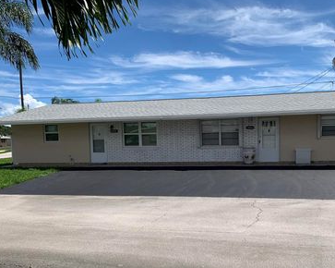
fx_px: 347
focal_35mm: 35
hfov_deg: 51.1
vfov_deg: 41.9
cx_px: 206
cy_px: 169
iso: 25
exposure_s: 1/3521
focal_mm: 4.25
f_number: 1.8
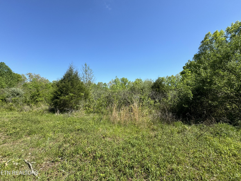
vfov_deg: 85.7
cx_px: 120
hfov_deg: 102.1
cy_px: 90
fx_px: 97
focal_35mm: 14
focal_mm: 2.22
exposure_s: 1/1346
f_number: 2.2
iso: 50
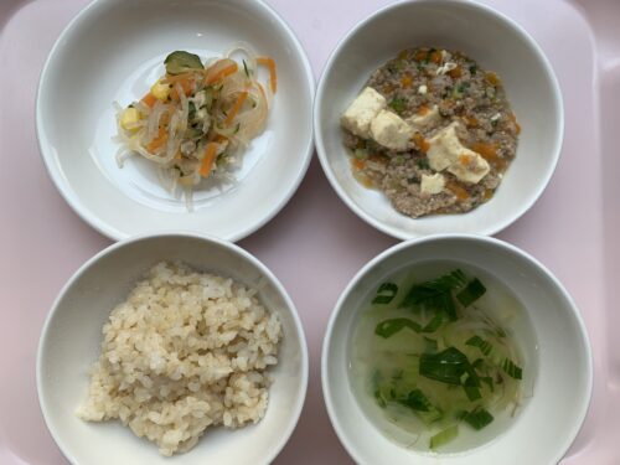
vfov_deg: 53.1
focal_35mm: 26
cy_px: 232
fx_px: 466
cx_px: 310
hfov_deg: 67.3
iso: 25
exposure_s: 1/156
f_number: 1.8
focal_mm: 4.25
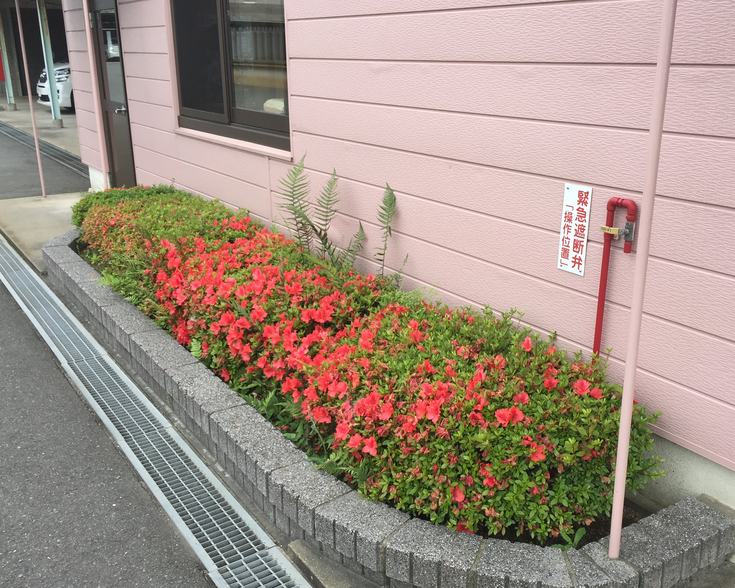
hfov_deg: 52.8
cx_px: 403
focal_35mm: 34
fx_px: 740
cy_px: 315
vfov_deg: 43.3
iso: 32
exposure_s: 1/395
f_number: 2.2
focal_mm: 4.15
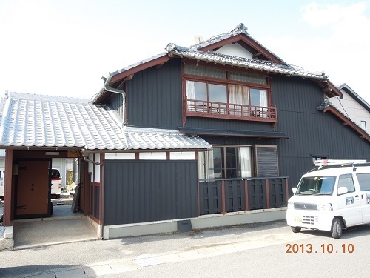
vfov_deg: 49.7
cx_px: 185
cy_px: 139
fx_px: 299
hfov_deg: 63.4
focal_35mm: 28
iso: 100
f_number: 3.5
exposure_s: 1/125
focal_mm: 5
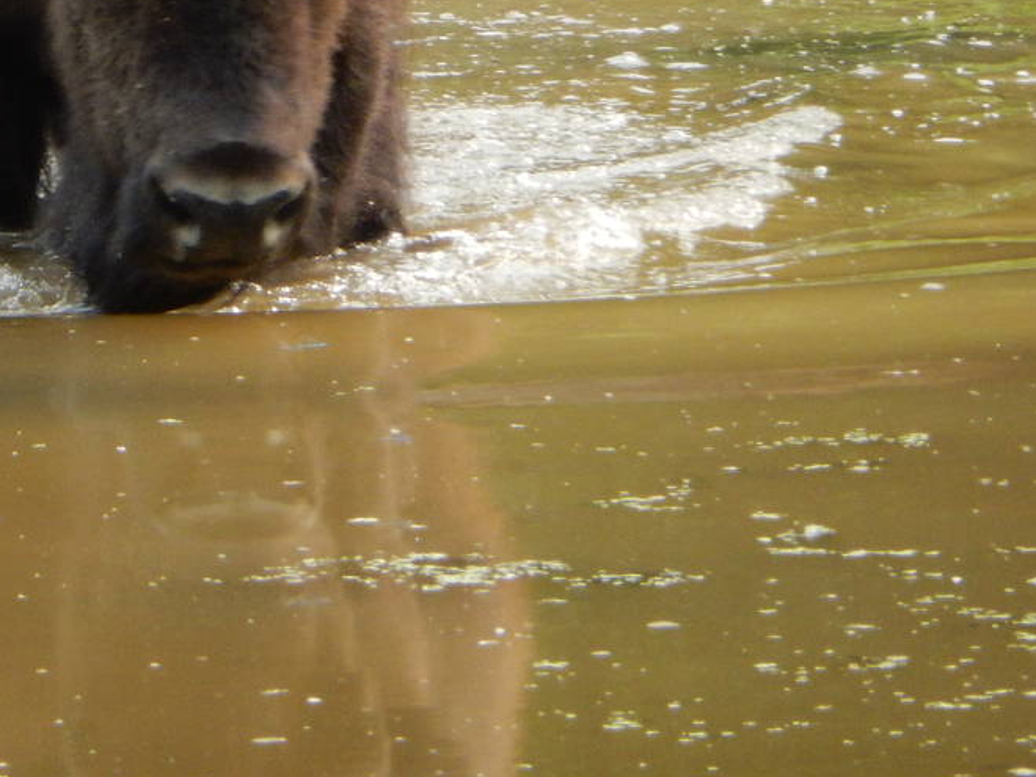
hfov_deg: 1.5
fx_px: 39924
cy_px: -149
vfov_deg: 1.1
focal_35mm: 1334
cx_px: 13
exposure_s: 1/250
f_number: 6.3
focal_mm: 99
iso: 280
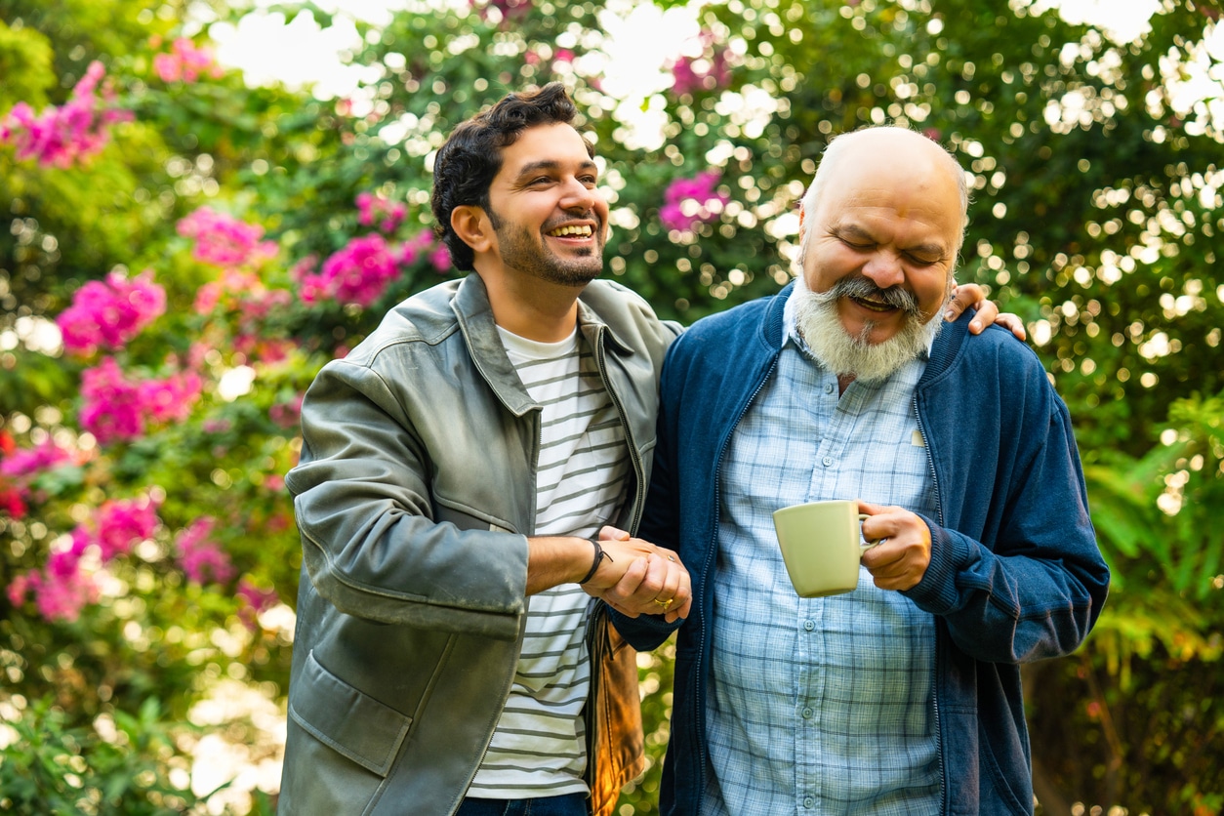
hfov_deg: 28.8
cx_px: 612
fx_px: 2380
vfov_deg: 19.5
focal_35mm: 70
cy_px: 408
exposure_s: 1/160
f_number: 2.8
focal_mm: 70
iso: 160
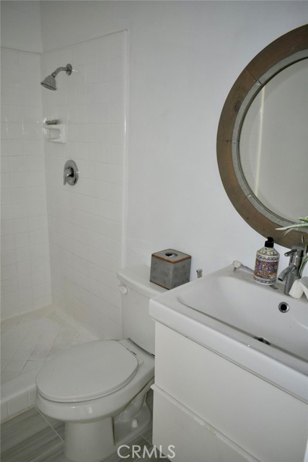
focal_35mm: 27
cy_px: 231
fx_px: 346
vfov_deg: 67.4
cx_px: 154
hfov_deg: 48.0
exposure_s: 1/100
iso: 400
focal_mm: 18
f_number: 3.5
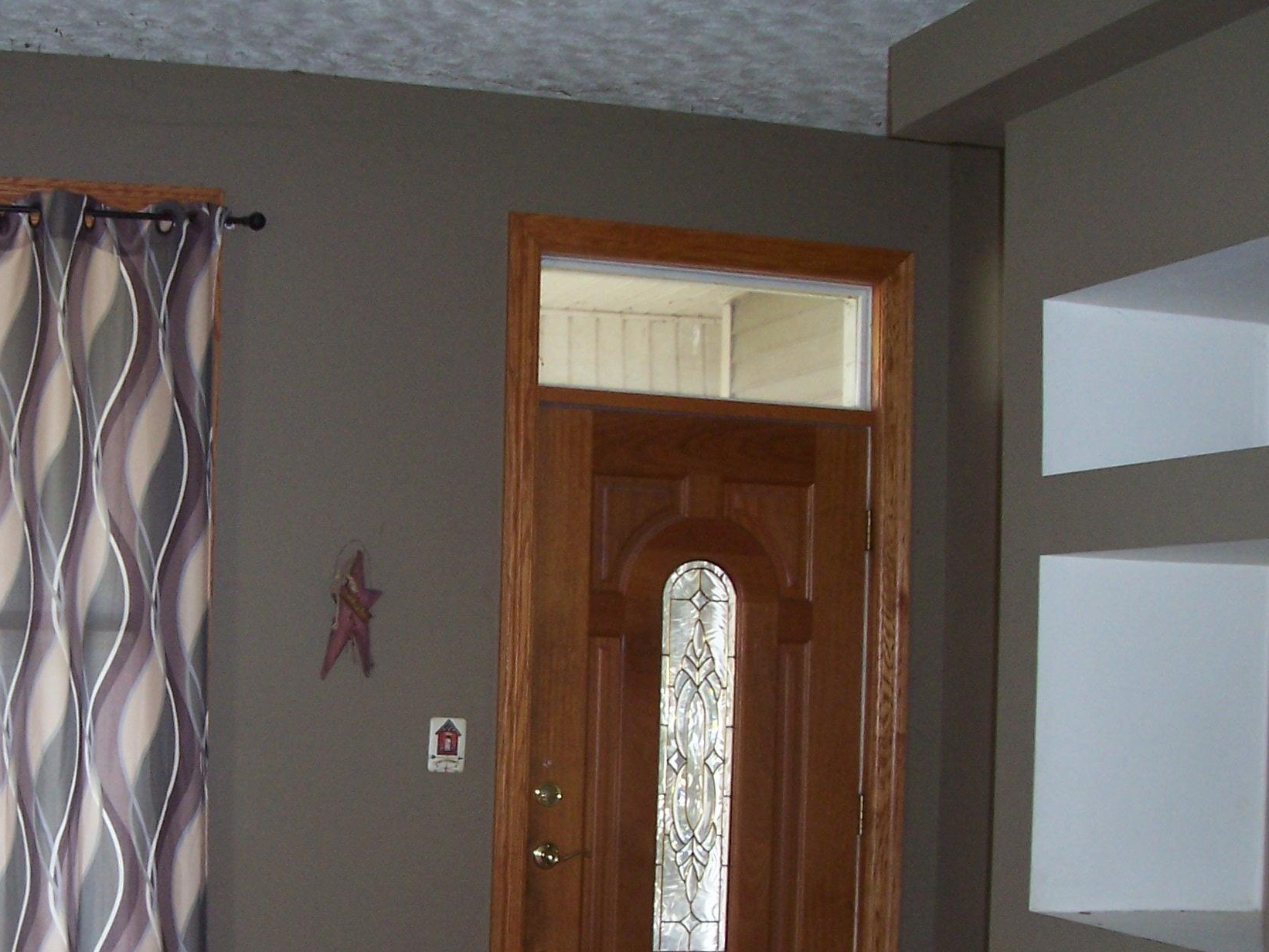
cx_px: 350
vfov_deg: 27.3
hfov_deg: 35.5
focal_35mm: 53
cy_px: 678
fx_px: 1943
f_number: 2.7
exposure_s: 1/60
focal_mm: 5.6
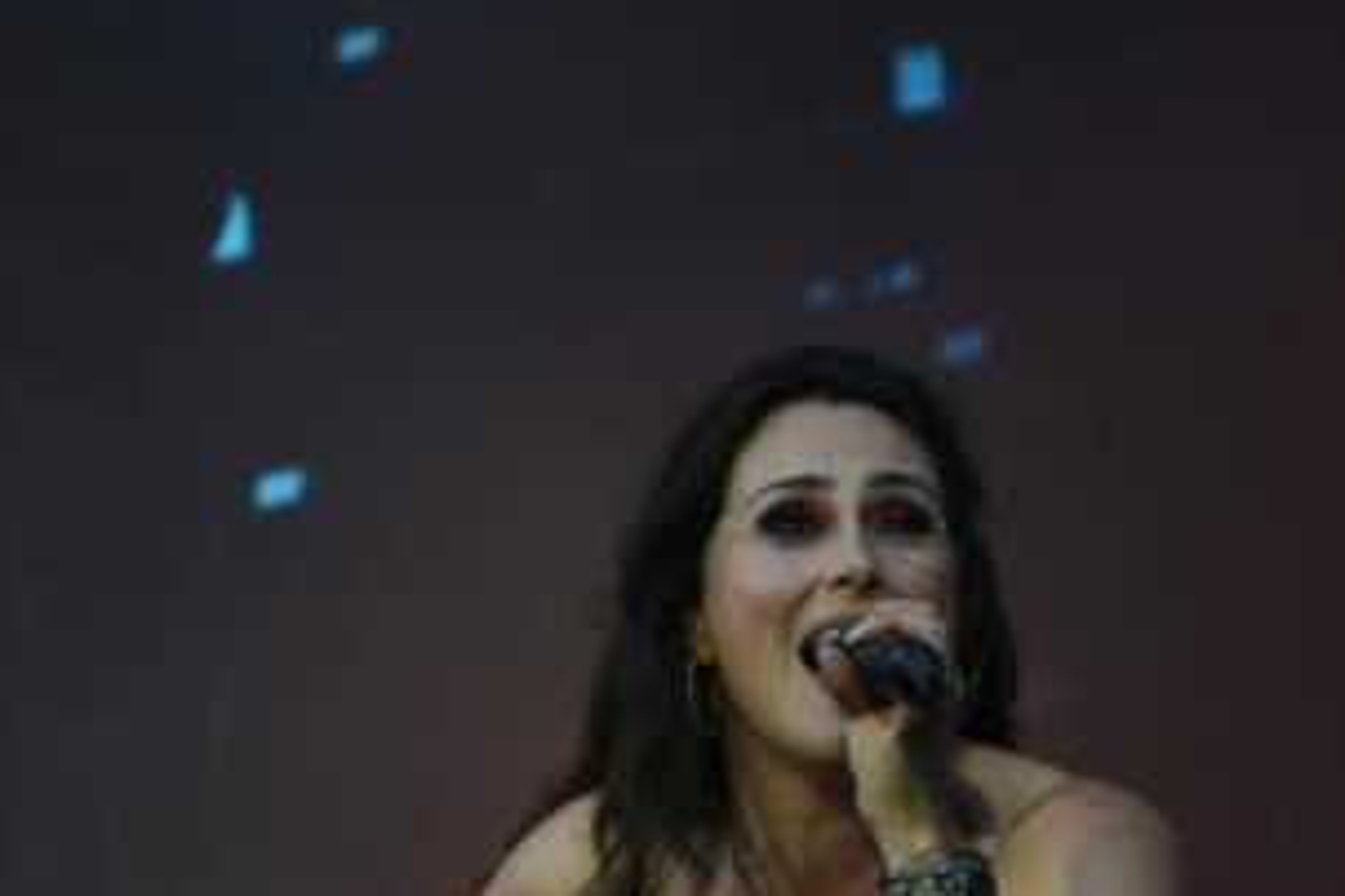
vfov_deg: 4.4
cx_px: 626
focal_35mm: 312
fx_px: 11656
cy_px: 594
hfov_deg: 6.6
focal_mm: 82
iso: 400
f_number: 5
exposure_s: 1/160
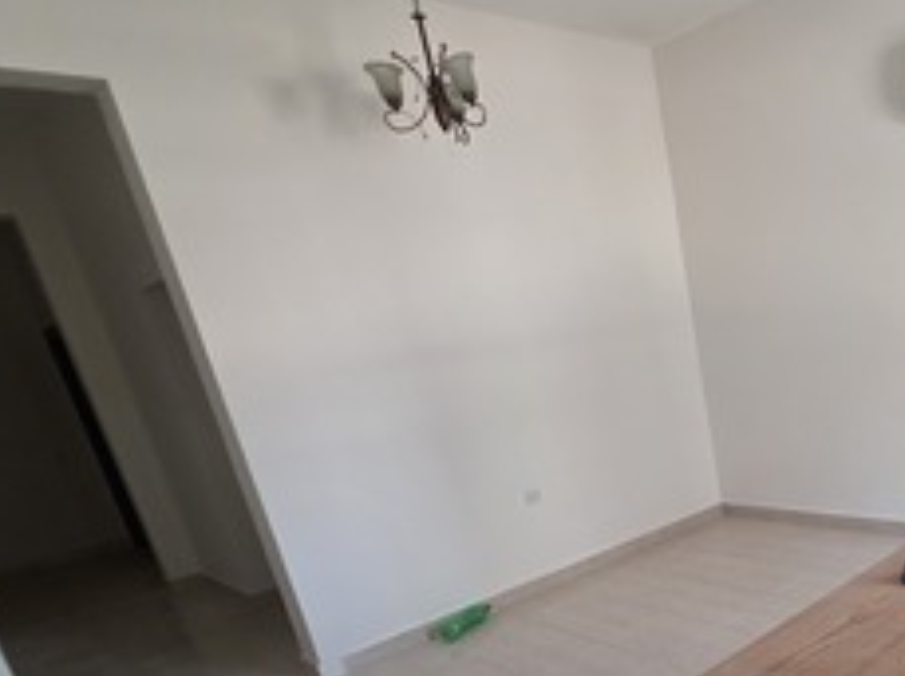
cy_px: 536
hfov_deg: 59.2
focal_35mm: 26
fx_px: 679
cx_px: 784
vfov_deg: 50.0
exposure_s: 1/100
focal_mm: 2.2
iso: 320
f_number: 1.9
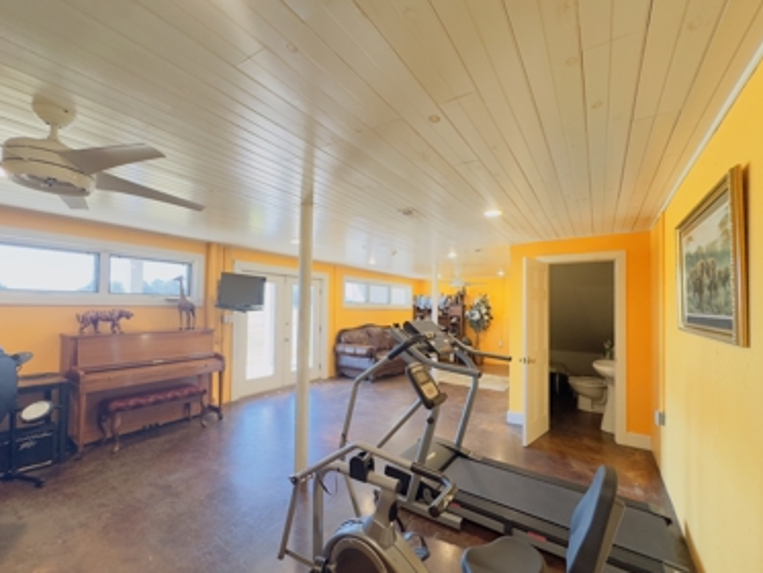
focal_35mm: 15
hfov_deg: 98.1
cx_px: 376
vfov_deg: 81.7
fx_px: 331
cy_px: 303
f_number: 2.2
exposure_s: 1/120
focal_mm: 2.22
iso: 250
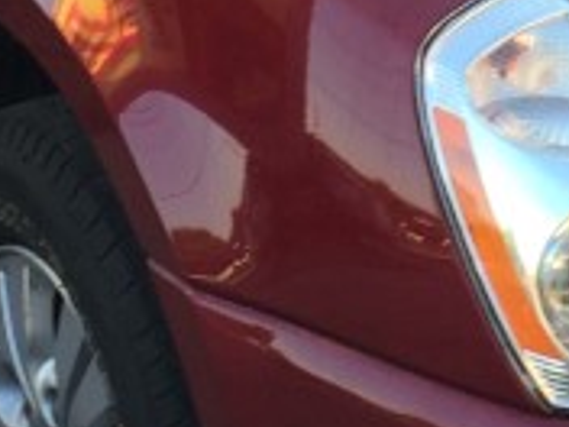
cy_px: -171
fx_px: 2778
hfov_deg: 11.6
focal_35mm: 169
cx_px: 517
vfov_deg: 8.6
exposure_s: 1/206
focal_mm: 4.15
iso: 32
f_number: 2.2
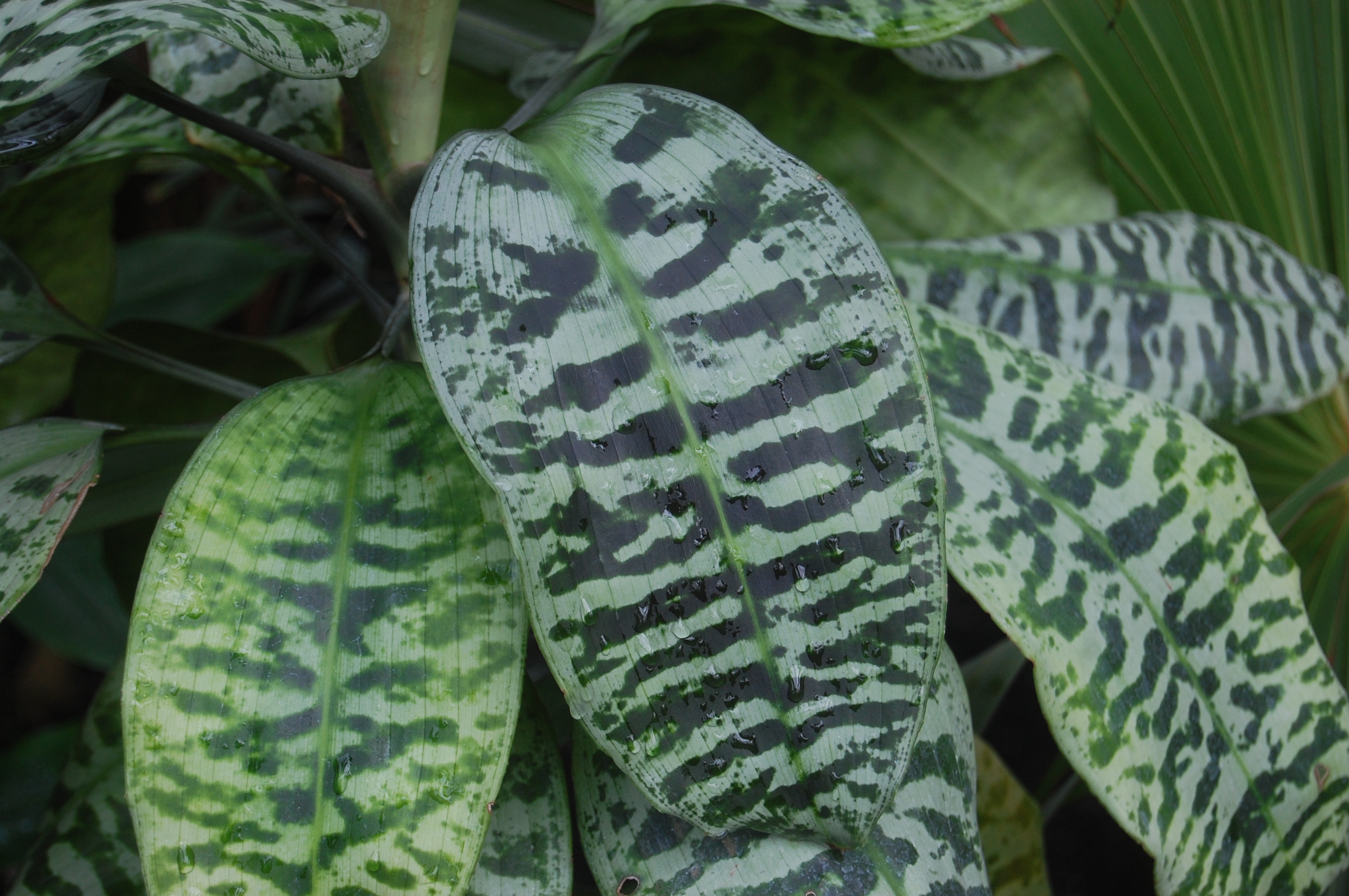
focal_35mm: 82
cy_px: 448
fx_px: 3089
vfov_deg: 16.5
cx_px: 674
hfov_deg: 24.6
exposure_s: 1/125
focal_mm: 55
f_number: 5.6
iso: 320
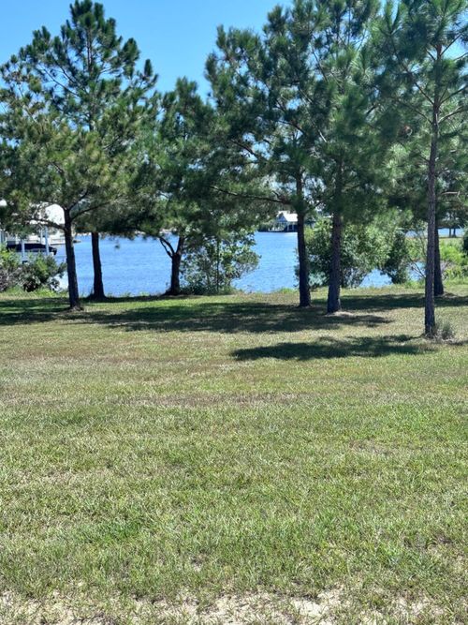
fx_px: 866
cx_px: 234
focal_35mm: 48
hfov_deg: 30.3
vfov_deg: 39.7
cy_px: 312
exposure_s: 1/2717
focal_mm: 6.76
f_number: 1.78
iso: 64
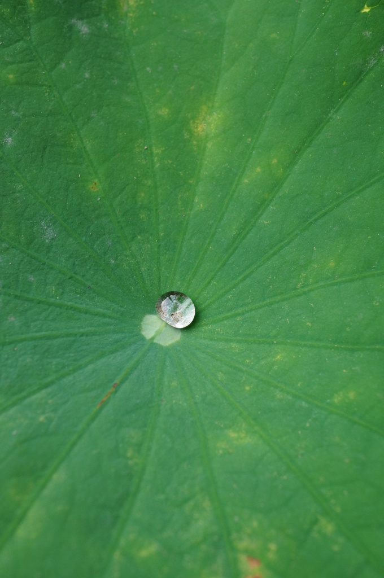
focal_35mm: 45
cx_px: 192
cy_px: 289
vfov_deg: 43.7
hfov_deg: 29.8
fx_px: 722
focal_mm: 30
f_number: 8
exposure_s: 1/320
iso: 800
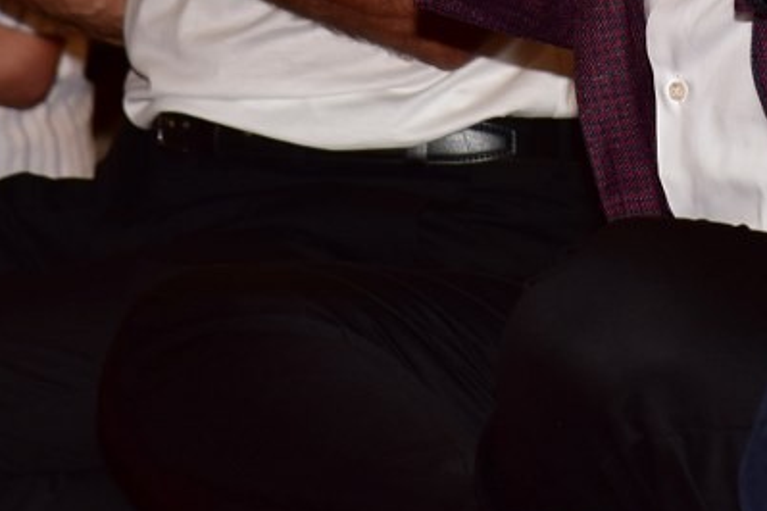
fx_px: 10077
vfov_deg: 2.9
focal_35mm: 473
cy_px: -361
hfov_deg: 4.4
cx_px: 633
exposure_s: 1/60
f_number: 6.3
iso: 500
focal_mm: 120
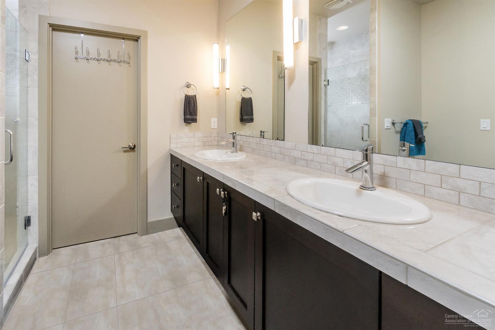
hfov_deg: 100.4
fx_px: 206
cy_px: 165
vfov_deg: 77.3
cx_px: 248
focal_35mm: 15
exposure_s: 1/60
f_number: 10
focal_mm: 10
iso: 800
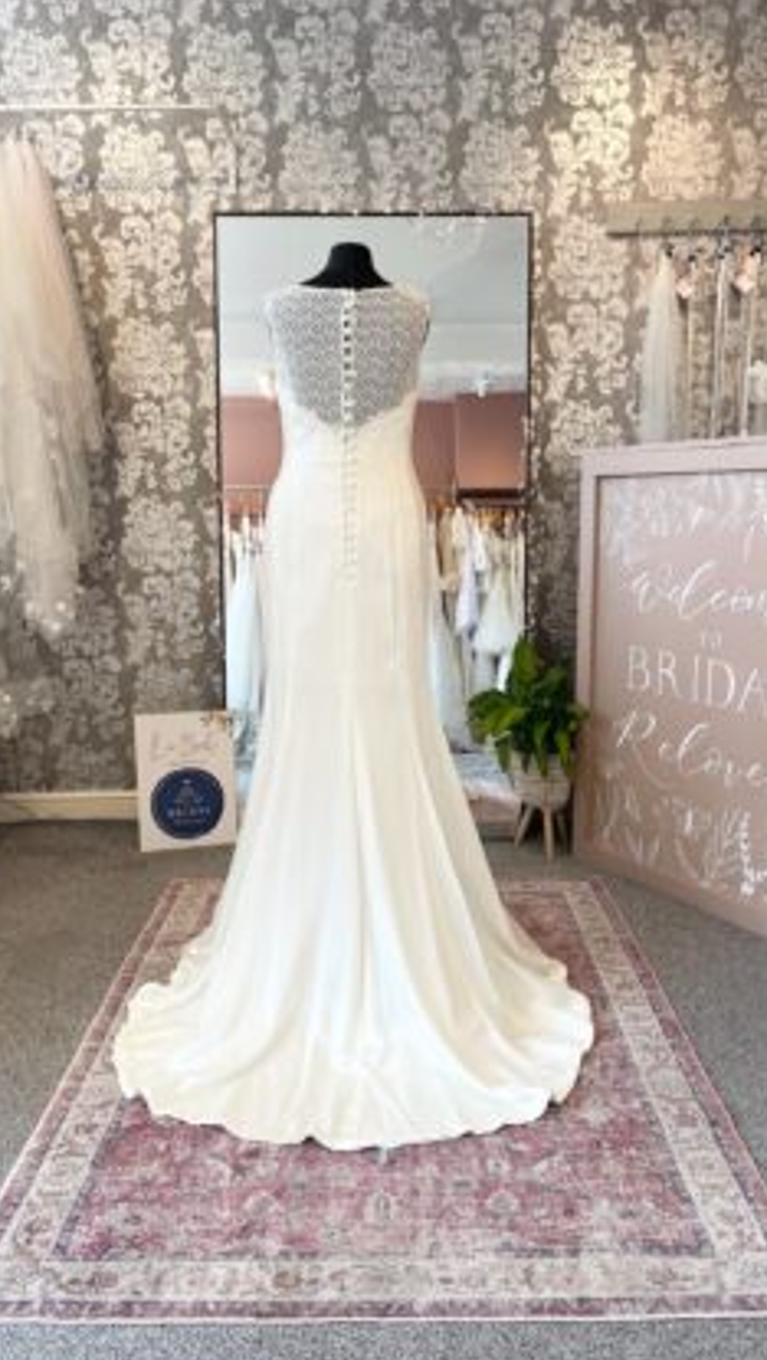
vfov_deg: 67.9
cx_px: 384
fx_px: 1011
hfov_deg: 41.6
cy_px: 687
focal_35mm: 28
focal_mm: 5.1
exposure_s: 1/120
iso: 32
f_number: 1.6
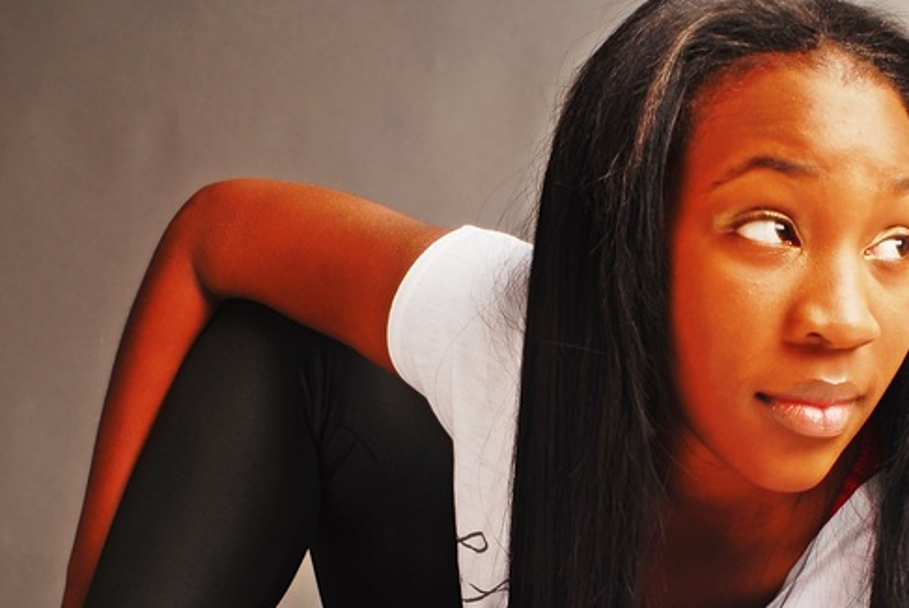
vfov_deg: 19.6
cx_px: 573
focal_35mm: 69
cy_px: 487
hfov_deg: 29.1
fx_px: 1744
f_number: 8
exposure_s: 1/30
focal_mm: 28
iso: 100
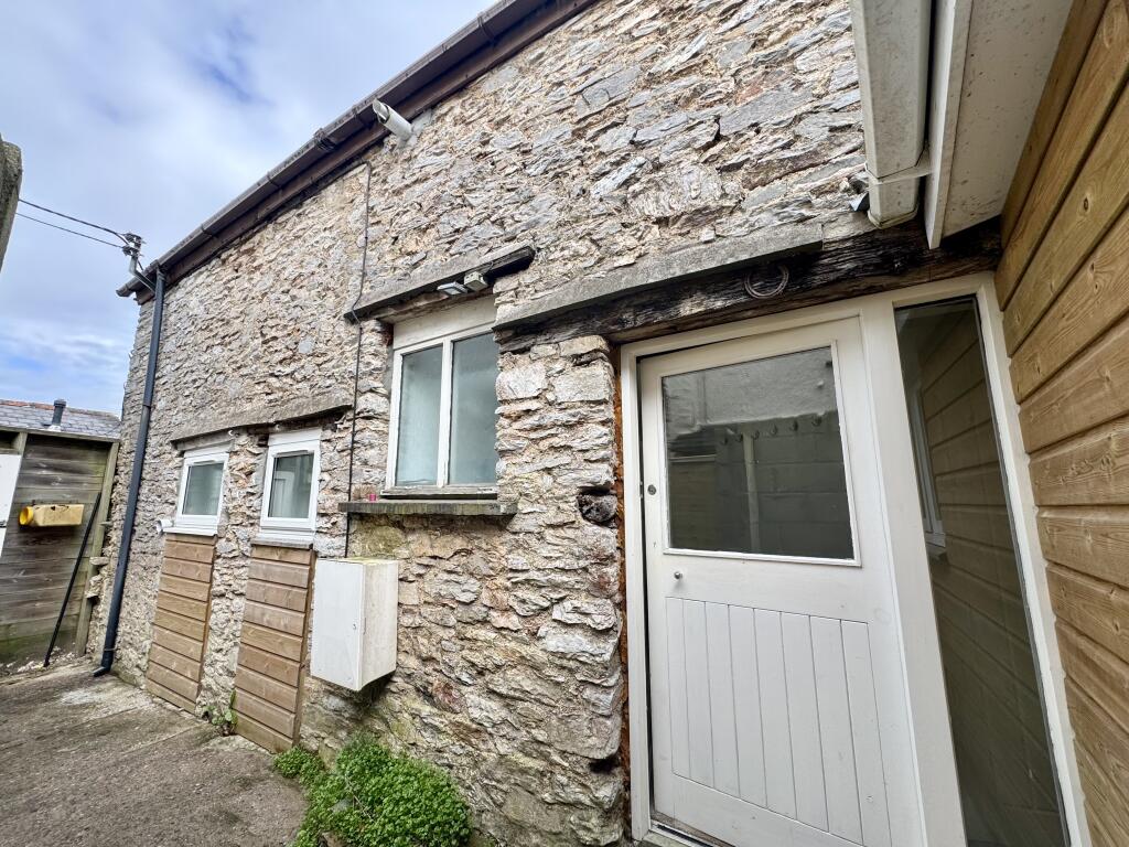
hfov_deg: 102.1
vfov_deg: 85.7
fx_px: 457
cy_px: 424
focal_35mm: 14
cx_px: 564
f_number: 2.2
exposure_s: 1/438
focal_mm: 2.22
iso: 40
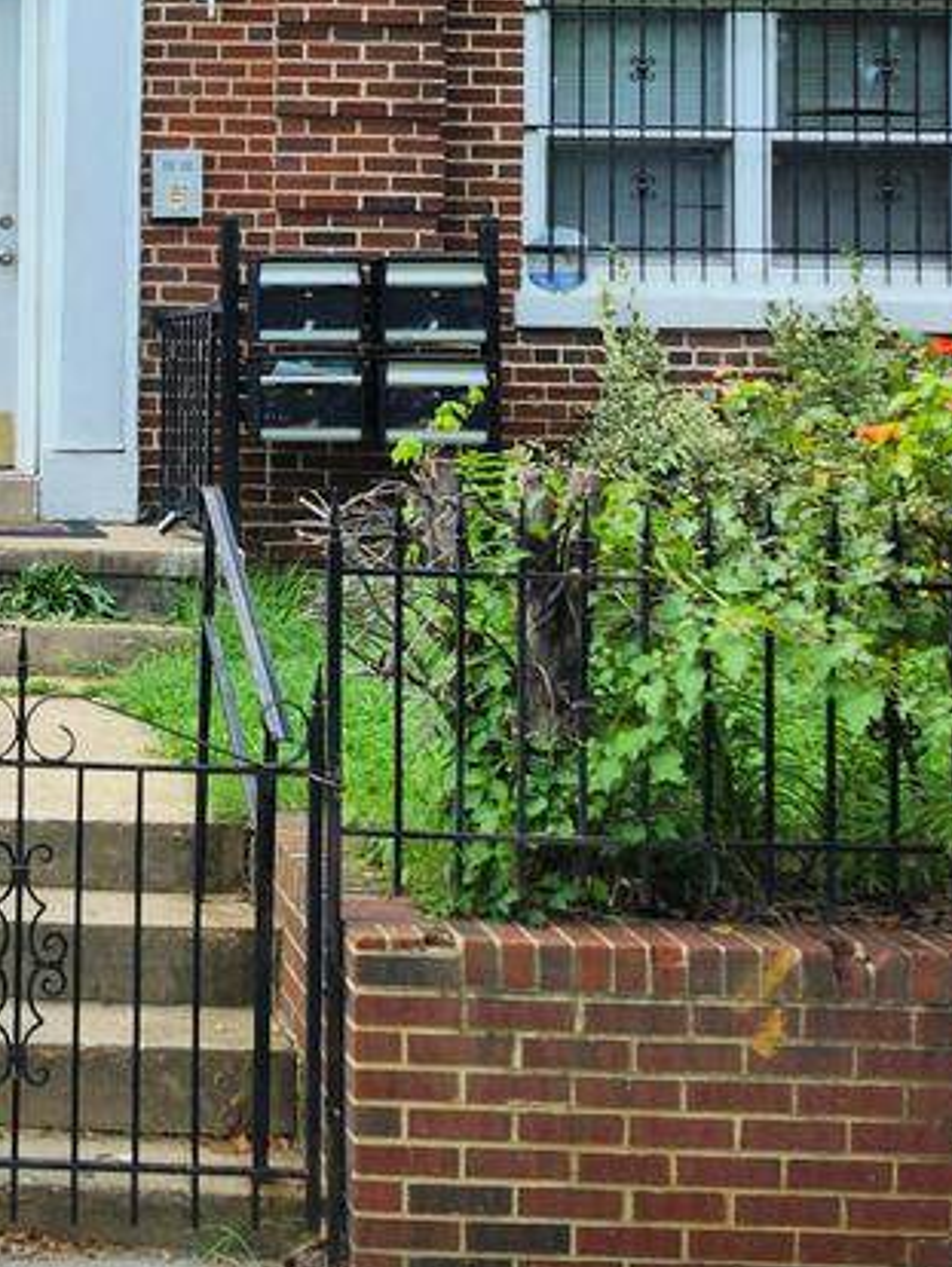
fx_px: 2198
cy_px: 300
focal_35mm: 60
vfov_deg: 31.5
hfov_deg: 22.4
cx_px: -211
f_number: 1.8
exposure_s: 1/657
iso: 25
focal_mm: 5.54
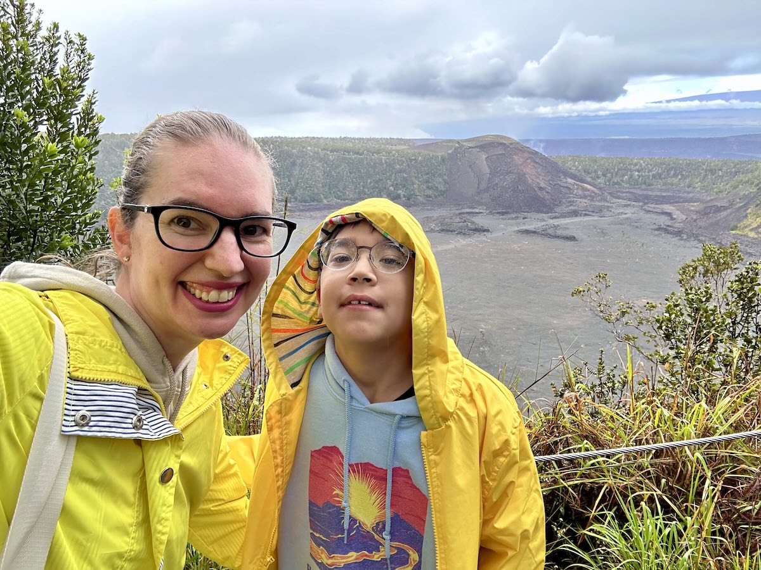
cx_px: 380
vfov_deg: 58.9
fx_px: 506
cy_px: 285
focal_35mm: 23
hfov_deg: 73.9
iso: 40
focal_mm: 2.69
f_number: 1.9
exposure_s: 1/138
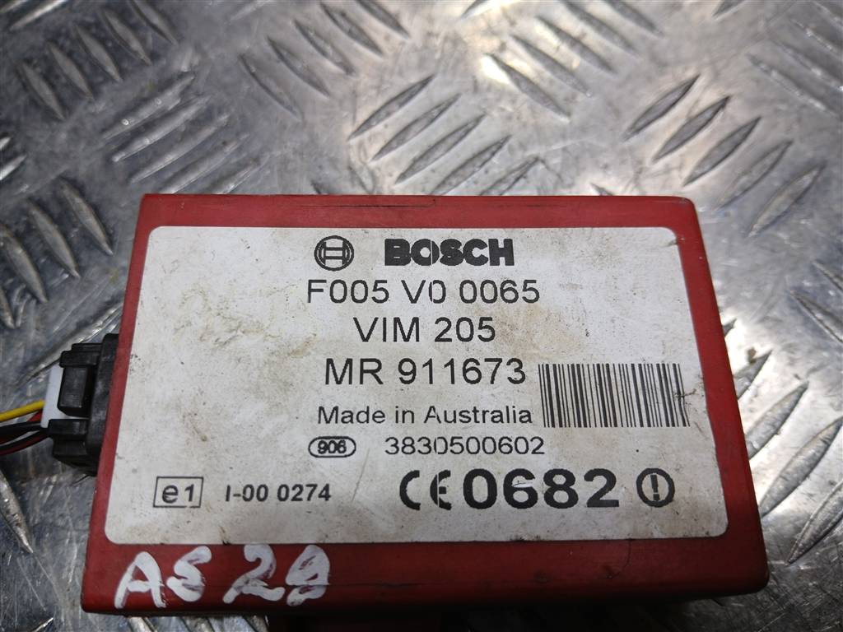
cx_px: 422
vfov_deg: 53.1
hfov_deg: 67.3
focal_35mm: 26
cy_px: 316
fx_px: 633
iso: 25
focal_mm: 3.98
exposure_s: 1/100
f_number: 1.8
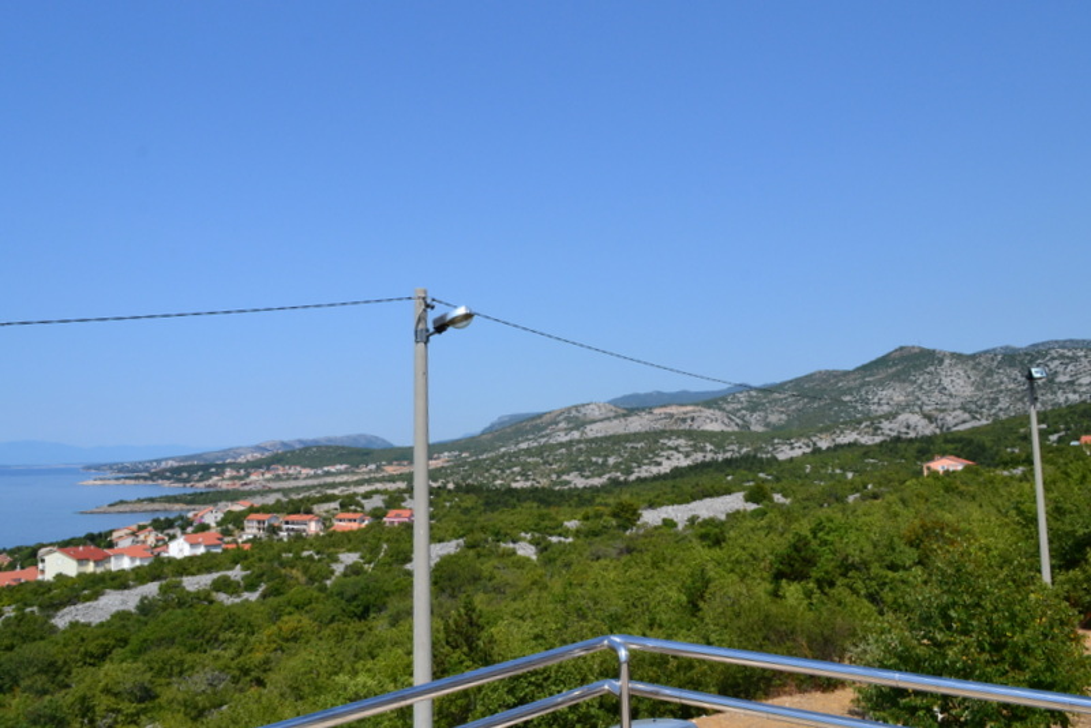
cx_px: 546
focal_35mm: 27
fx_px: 819
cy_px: 364
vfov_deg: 48.0
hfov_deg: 67.4
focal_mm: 18
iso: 400
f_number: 11
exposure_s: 1/400
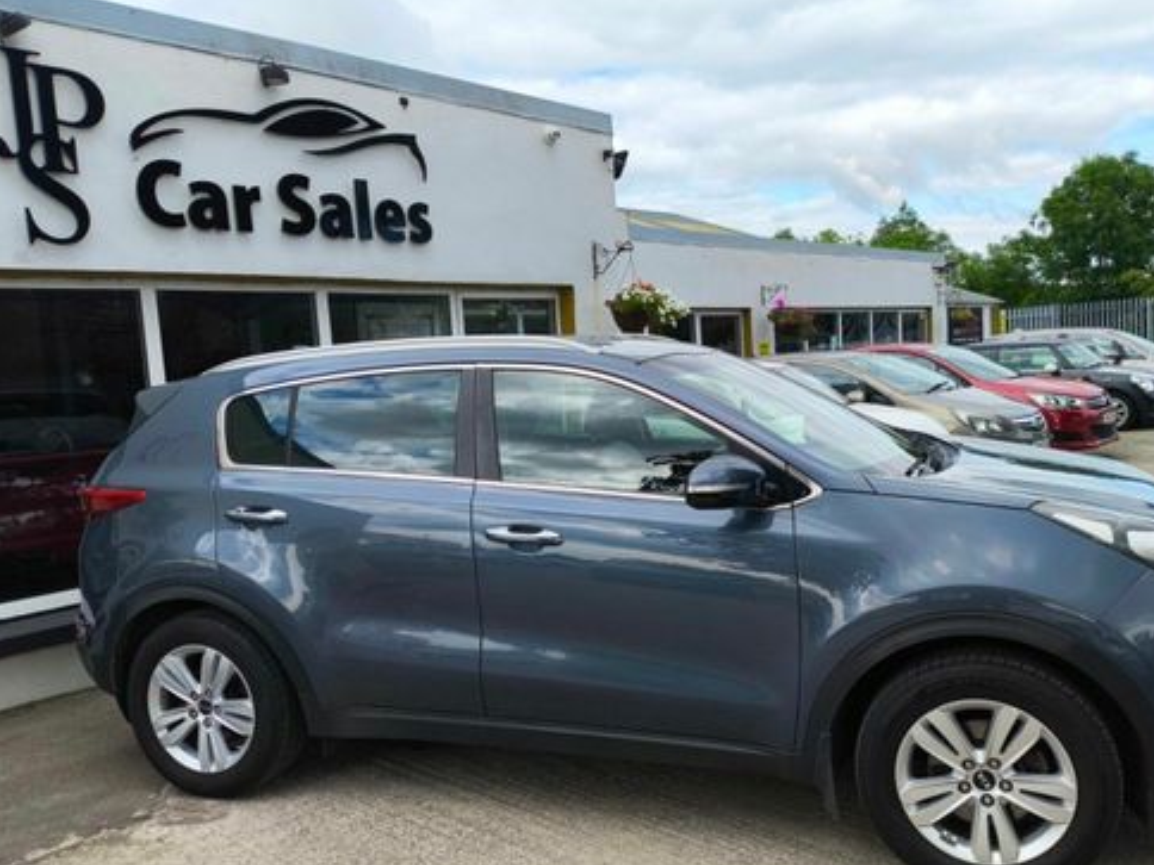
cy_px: 474
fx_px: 1033
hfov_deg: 58.2
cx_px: 632
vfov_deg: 45.4
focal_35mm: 31
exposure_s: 1/877
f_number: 1.7
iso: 50
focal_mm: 4.71
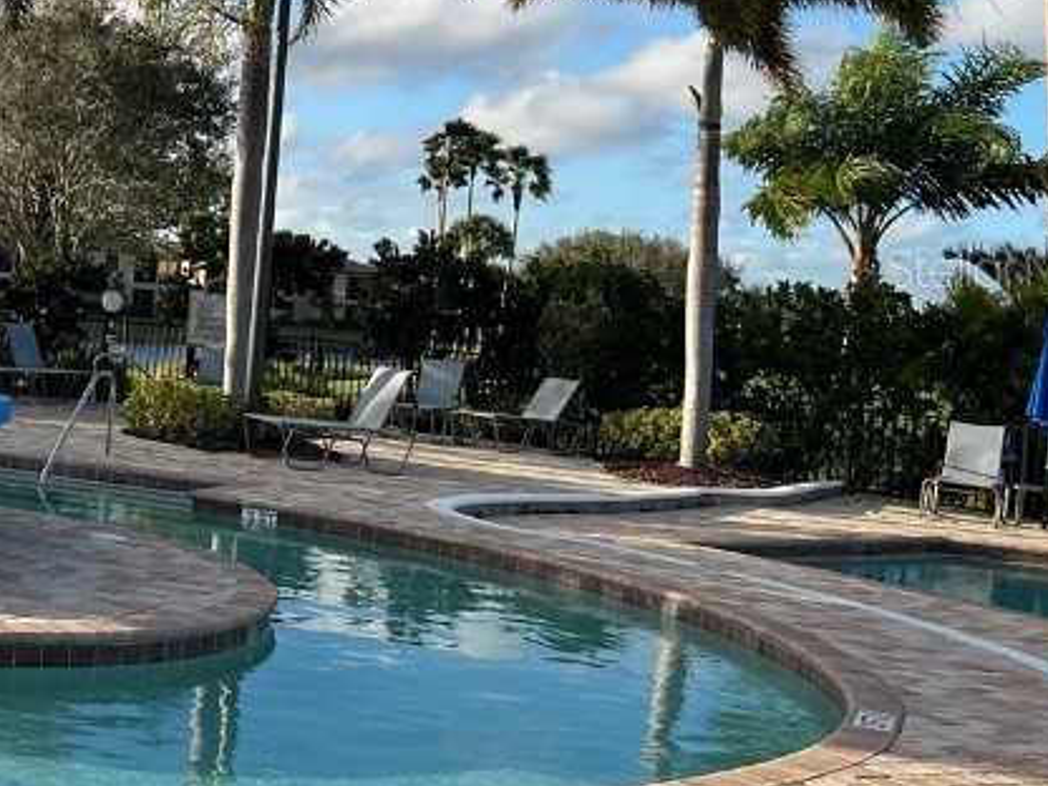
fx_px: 1938
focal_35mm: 64
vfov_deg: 22.8
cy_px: 267
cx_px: -166
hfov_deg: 27.2
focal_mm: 5.7
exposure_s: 1/3571
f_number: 1.5
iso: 50
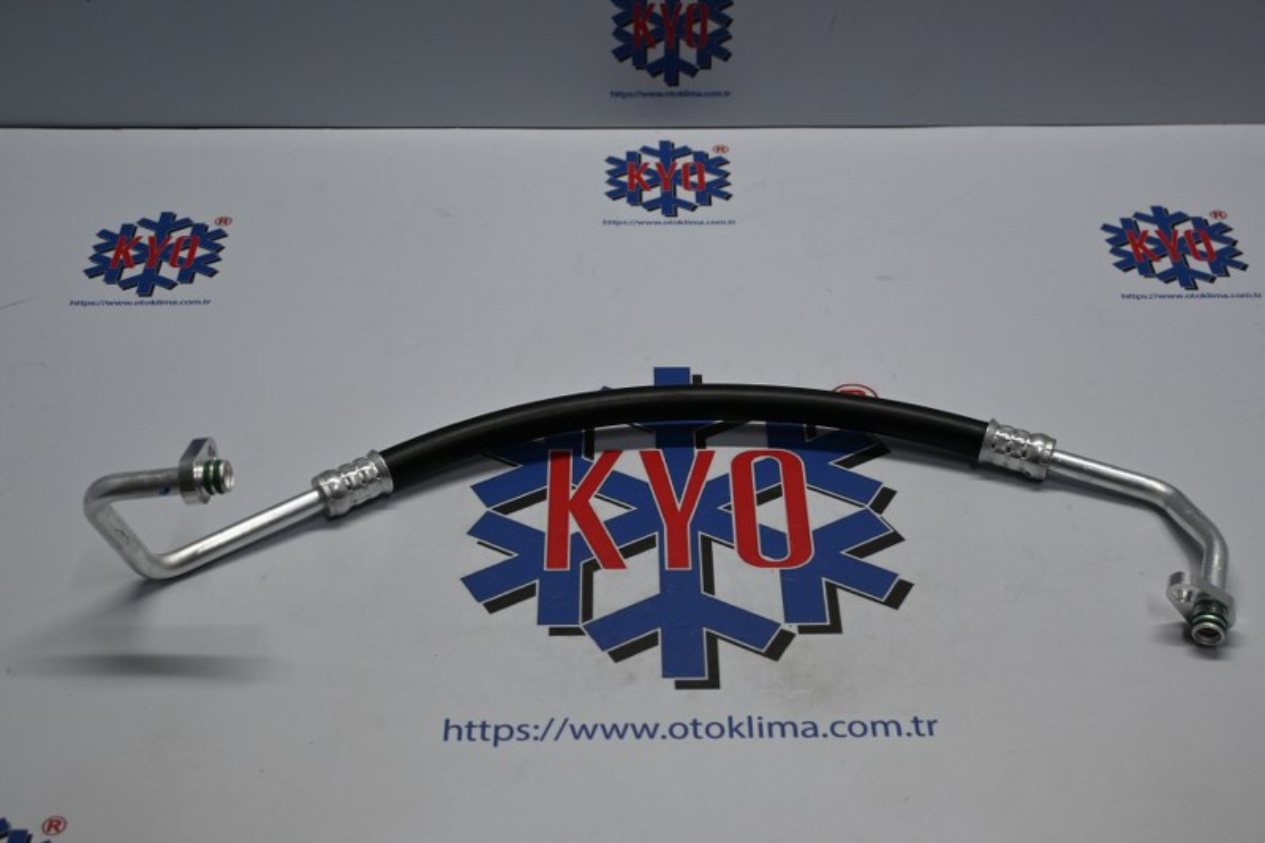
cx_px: 632
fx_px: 1844
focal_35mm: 52
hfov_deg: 37.9
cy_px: 422
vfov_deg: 25.7
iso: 500
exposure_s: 1/125
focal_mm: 35
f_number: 5.3
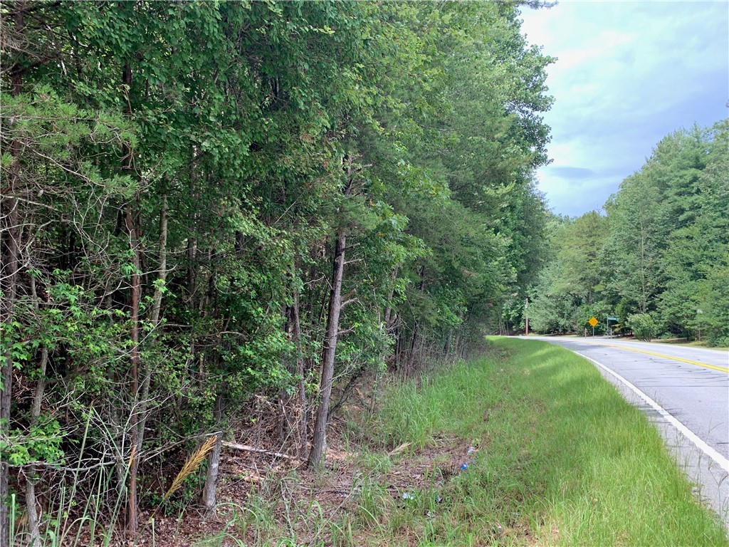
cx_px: 364
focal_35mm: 26
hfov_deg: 67.3
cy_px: 274
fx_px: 548
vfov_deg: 53.1
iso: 25
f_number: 1.8
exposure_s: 1/336
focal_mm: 4.25
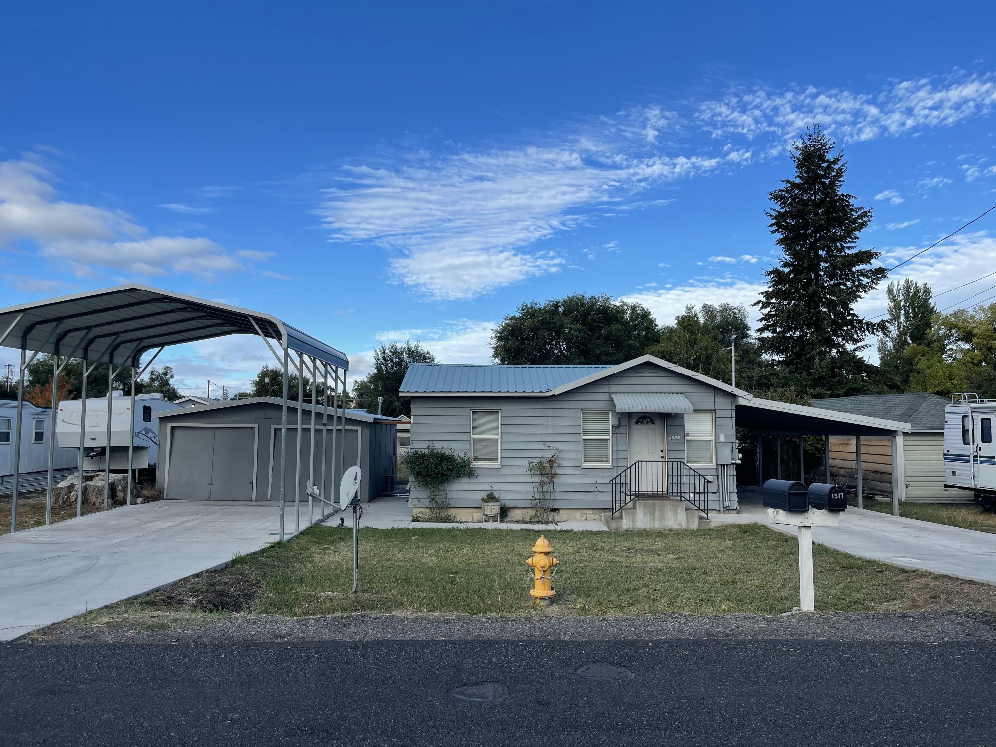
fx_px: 719
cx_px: 498
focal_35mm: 25
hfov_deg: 69.4
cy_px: 374
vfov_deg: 54.9
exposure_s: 1/2545
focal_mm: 5.1
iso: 32
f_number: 1.6
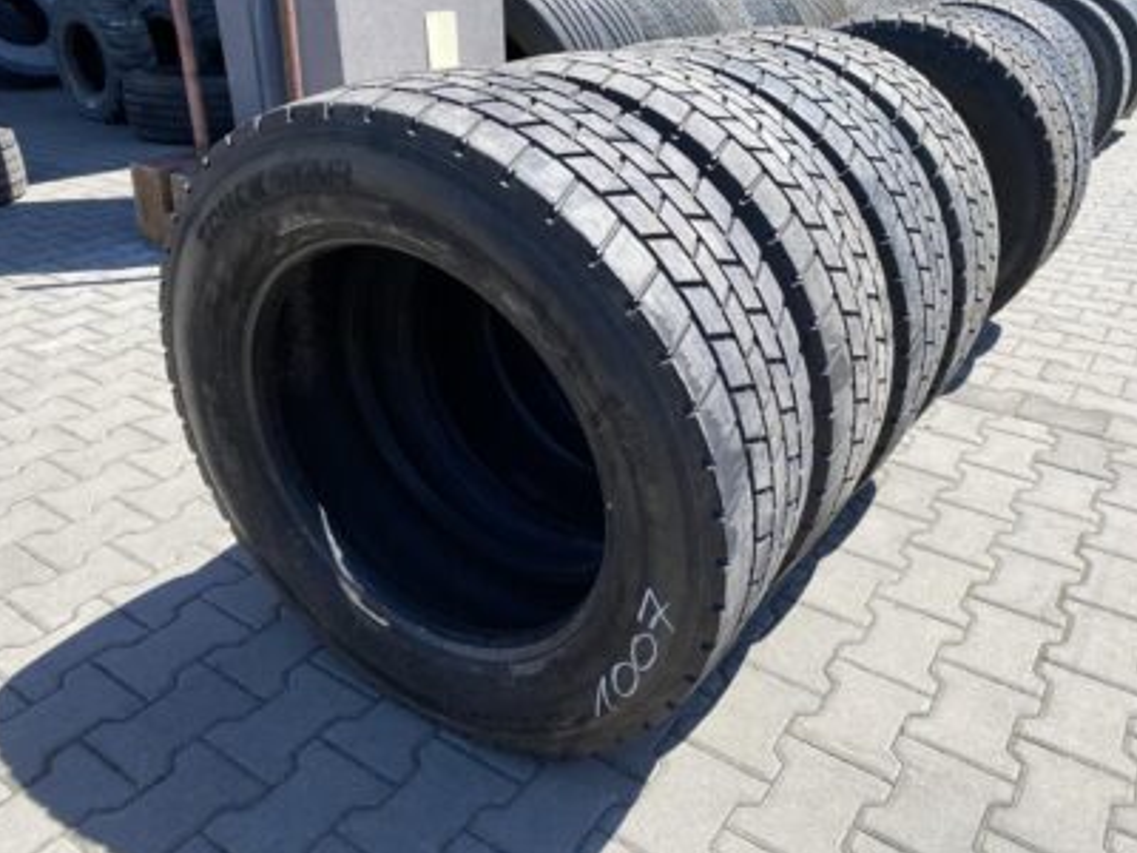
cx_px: 577
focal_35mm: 28
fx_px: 920
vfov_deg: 49.7
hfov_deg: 63.4
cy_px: 425
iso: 32
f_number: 1.8
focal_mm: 4.25
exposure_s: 1/1258
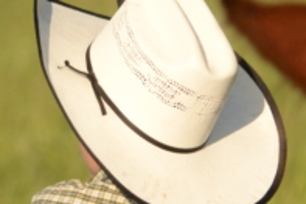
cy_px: 291
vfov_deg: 1.2
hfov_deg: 1.7
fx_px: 10021
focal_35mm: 1180
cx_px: 232
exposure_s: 1/4000
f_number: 5.3
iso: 720
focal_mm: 220
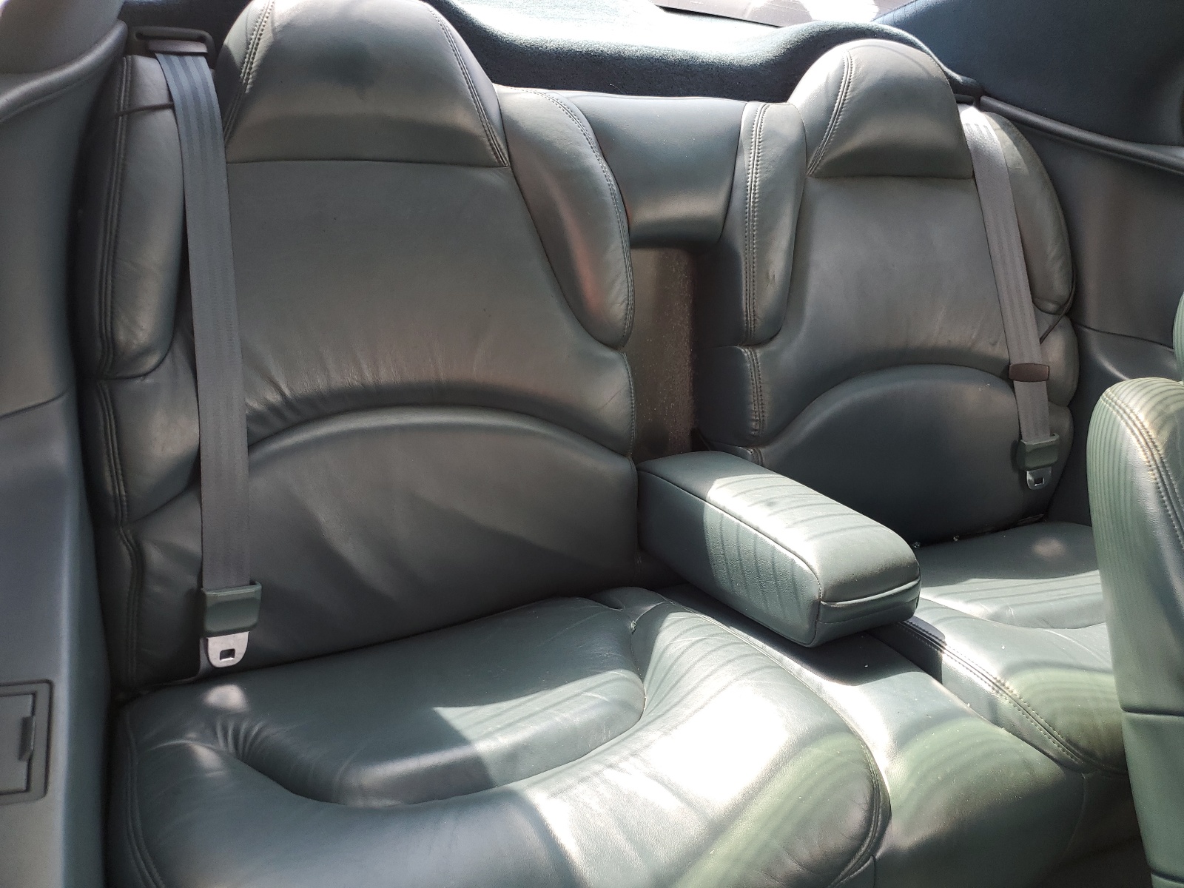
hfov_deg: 67.3
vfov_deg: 53.1
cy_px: 444
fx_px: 889
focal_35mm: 26
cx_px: 592
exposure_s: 1/143
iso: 50
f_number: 1.5
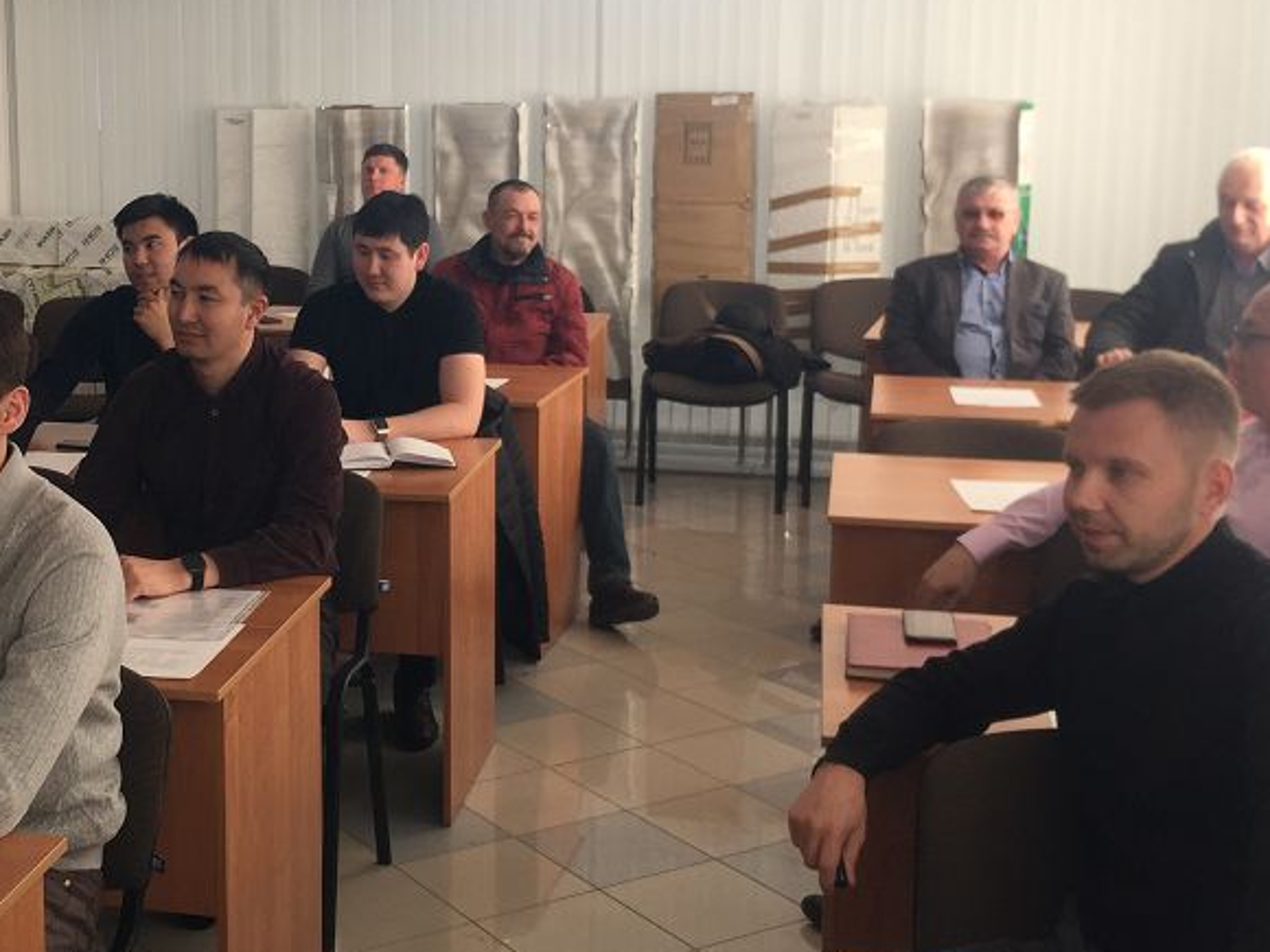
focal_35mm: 50
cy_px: 352
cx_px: 318
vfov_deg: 29.0
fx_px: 1834
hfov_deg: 37.3
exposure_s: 1/100
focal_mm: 4.15
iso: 40
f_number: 2.2
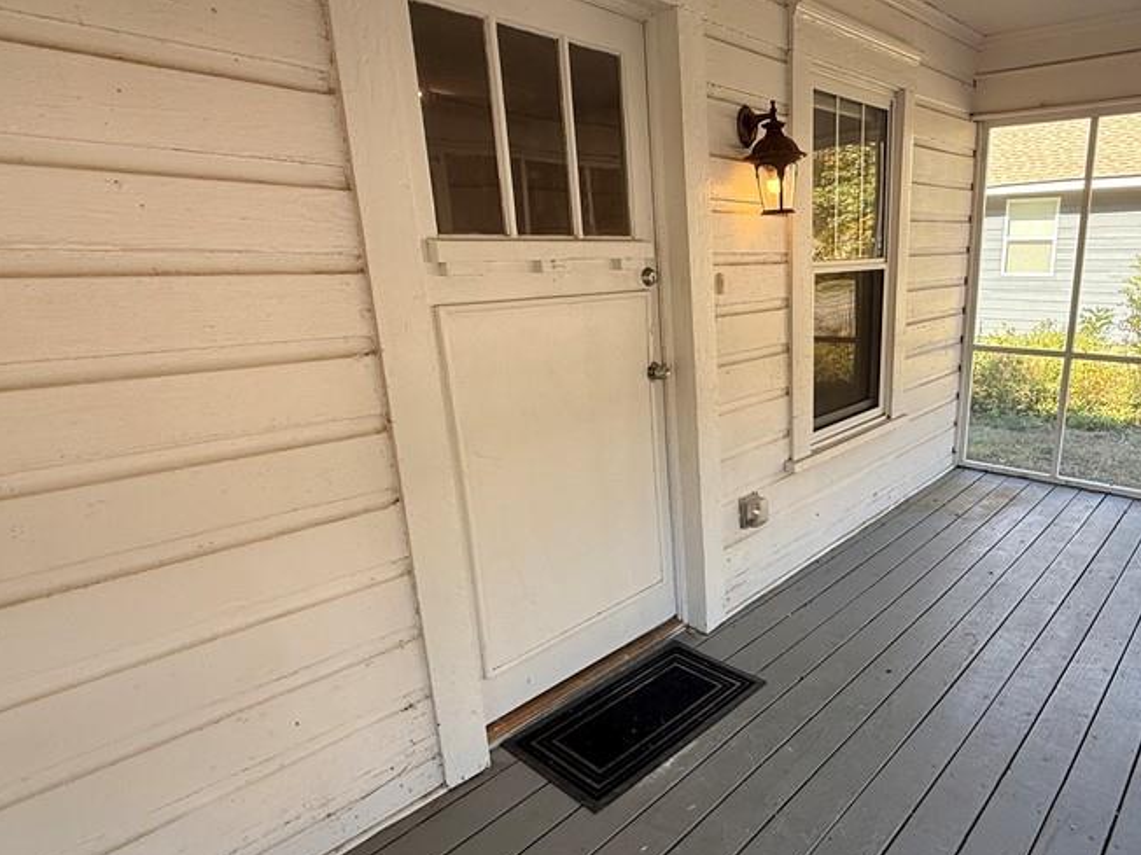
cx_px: 749
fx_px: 725
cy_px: 444
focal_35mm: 22
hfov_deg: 74.3
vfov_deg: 61.1
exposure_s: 1/169
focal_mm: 2.22
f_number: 2.2
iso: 64
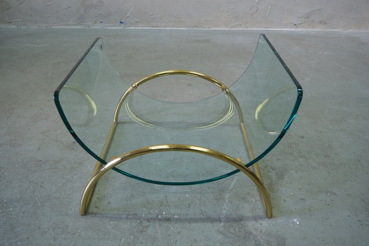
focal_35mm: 30
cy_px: 123
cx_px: 184
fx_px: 307
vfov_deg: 43.6
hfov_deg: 61.9
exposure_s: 1/28
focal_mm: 20.2
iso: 800
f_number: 4
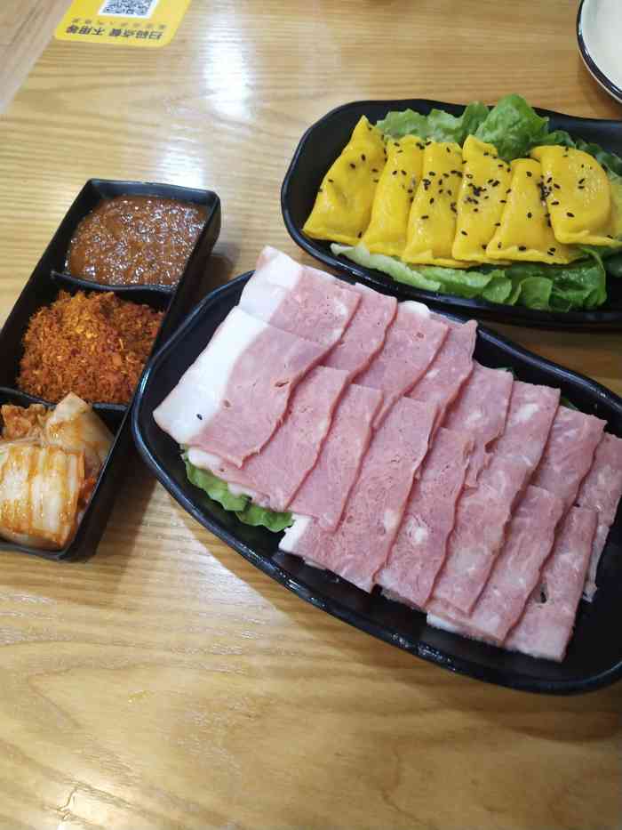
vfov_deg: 60.0
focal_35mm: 30
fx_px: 719
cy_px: 415
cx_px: 311
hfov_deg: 46.8
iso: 301
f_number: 1.8
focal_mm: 3.95
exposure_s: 1/50
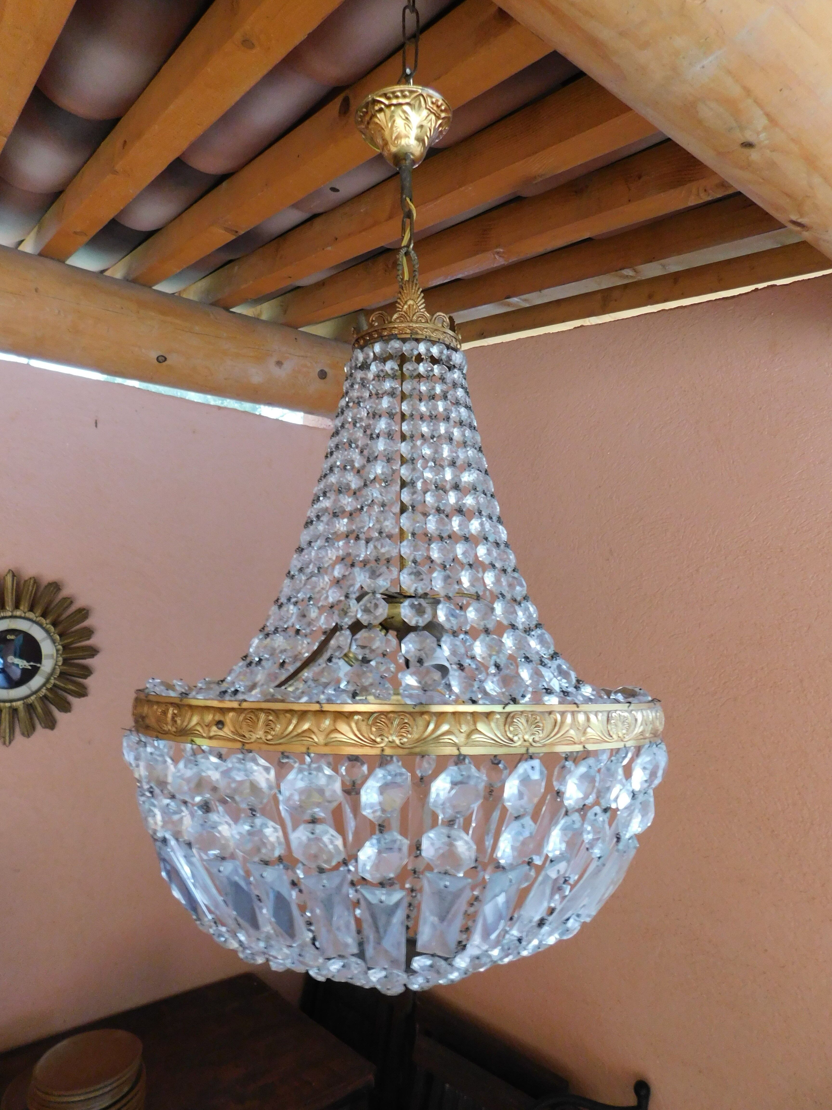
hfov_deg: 58.9
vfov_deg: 73.9
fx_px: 737
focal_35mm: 23
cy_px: 555
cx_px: 416
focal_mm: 4
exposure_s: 1/15
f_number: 3
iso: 400
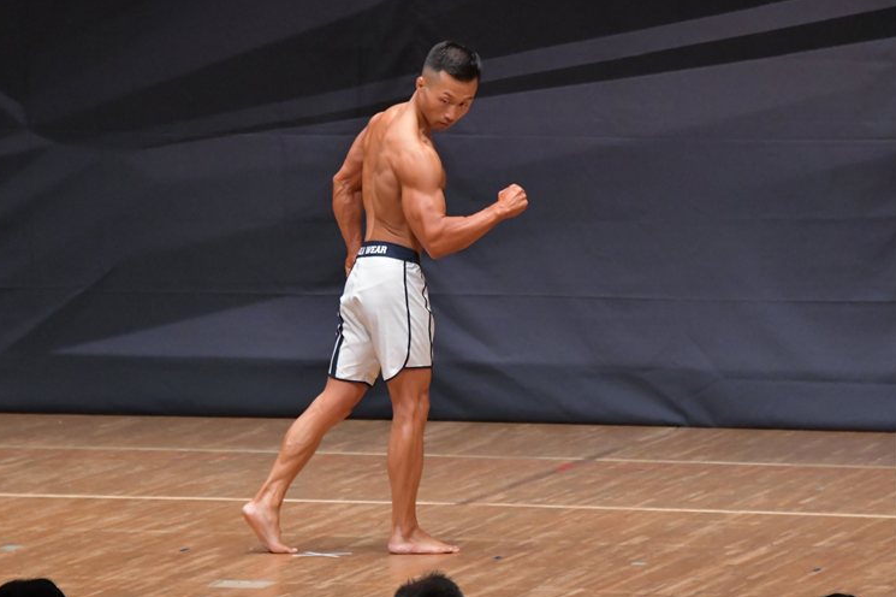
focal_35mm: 312
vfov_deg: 4.4
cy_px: 289
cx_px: 435
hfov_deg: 6.6
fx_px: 7762
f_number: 5.6
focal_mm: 200
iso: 6400
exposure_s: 1/400
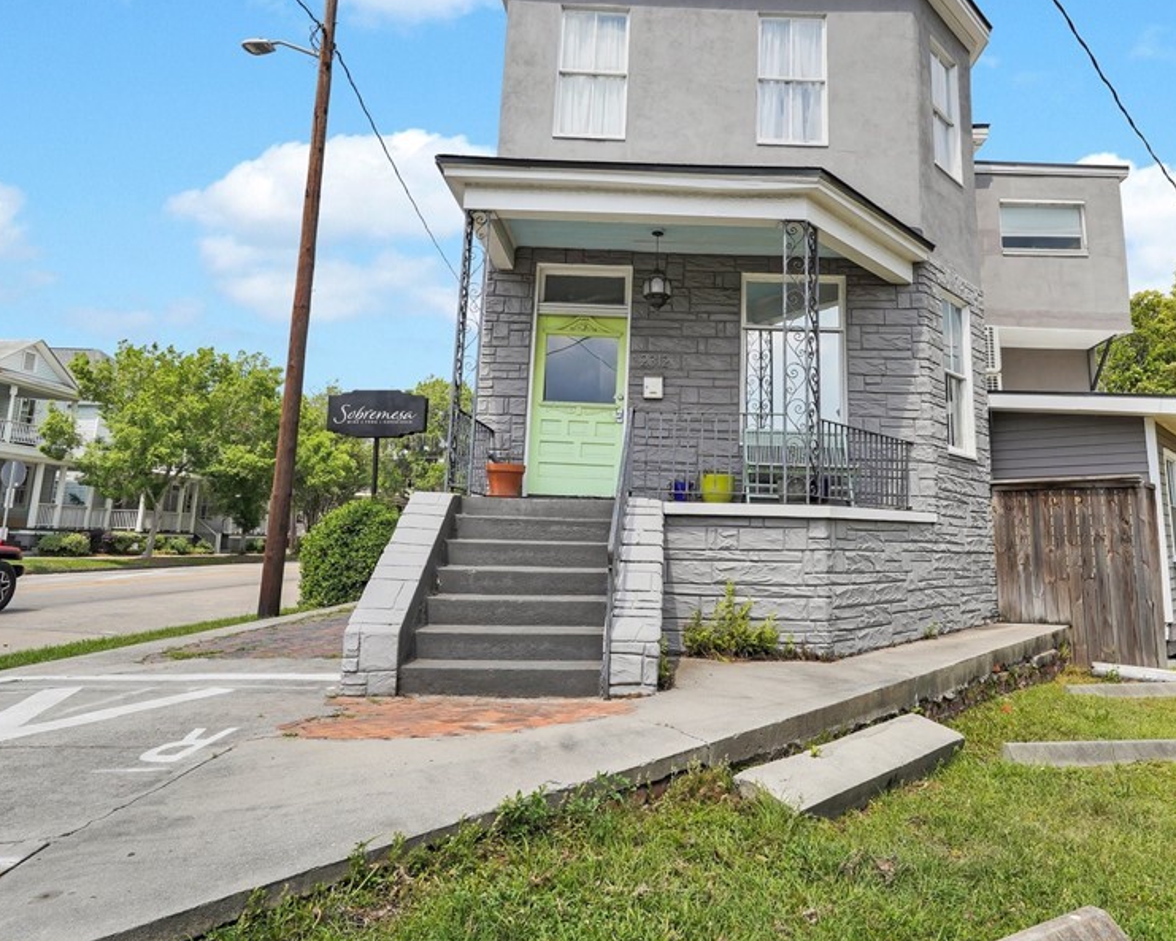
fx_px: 766
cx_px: 687
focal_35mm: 22
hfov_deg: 74.5
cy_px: 388
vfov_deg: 62.7
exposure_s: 1/160
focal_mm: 16
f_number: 9
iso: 320
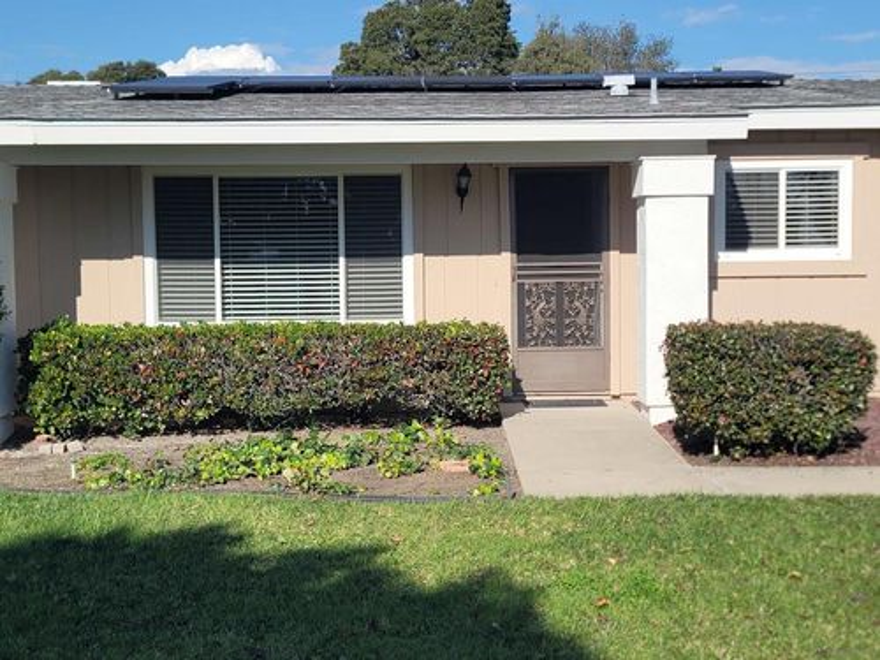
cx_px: 440
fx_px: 636
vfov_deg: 54.9
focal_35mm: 25
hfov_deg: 69.4
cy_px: 330
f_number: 1.8
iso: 20
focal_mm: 7
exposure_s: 1/1354
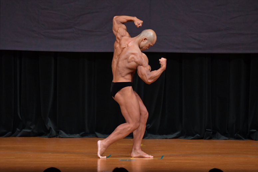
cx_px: 129
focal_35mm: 285
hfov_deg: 7.2
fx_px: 2042
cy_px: 86
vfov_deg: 4.8
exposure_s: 1/400
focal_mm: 190
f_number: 5.6
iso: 4000
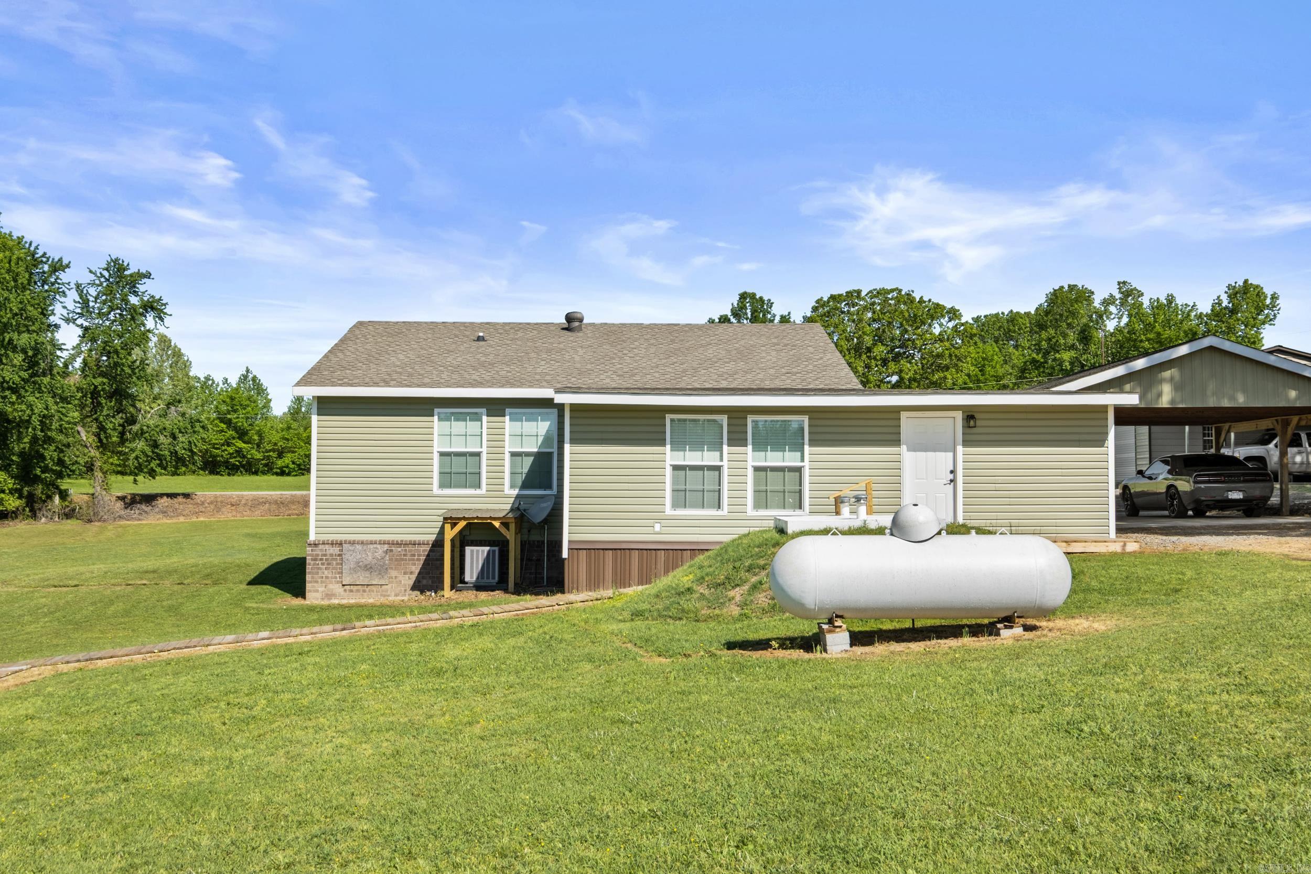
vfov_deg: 36.9
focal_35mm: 36
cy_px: 437
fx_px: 1311
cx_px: 656
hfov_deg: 53.1
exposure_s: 1/60
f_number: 10
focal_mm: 24
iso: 320
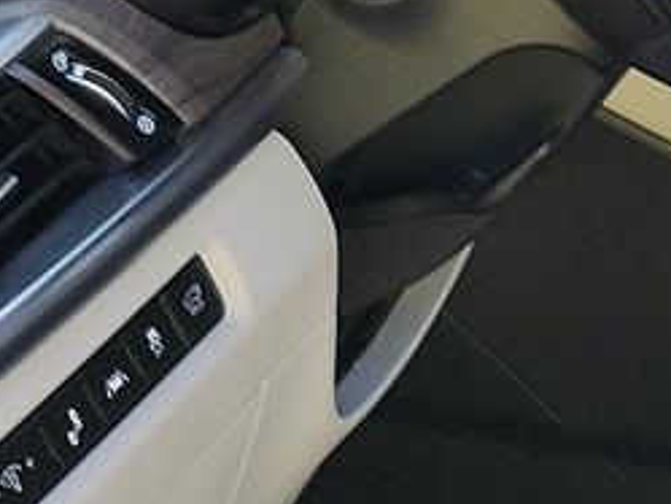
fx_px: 2987
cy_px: 78
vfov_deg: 9.6
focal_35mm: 154
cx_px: 1207
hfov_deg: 11.8
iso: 54
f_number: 1.8
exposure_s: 1/119
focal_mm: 6.7
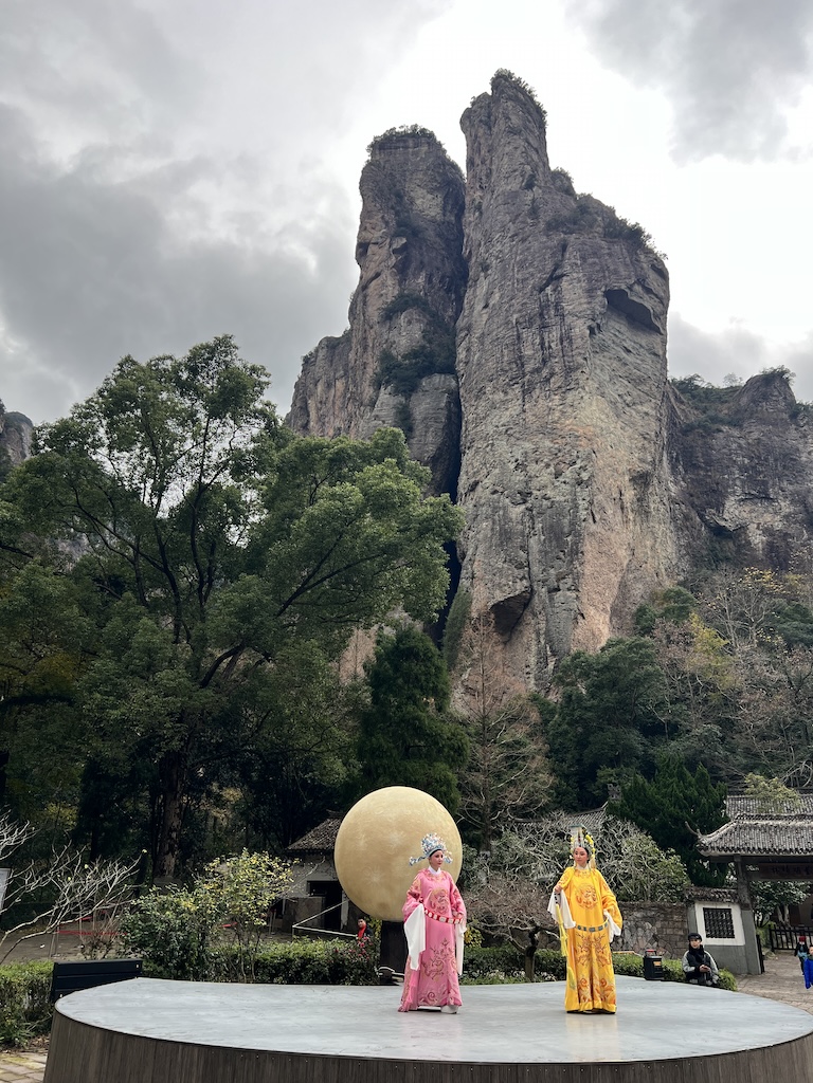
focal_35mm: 26
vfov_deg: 67.3
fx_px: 814
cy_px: 542
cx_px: 406
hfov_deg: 53.1
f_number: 1.5
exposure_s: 1/387
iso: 50
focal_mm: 5.7
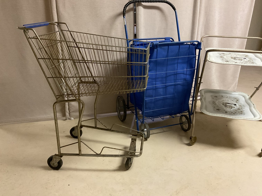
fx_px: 220
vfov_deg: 48.2
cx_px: 131
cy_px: 98
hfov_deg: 61.7
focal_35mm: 29
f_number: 1.8
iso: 250
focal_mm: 3
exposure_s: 1/60
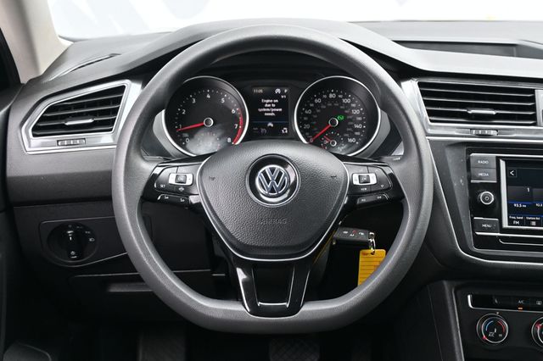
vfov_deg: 30.8
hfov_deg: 45.0
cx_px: 272
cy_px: 180
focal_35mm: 44
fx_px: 656
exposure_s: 1/200
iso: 400
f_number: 4.8
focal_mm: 29
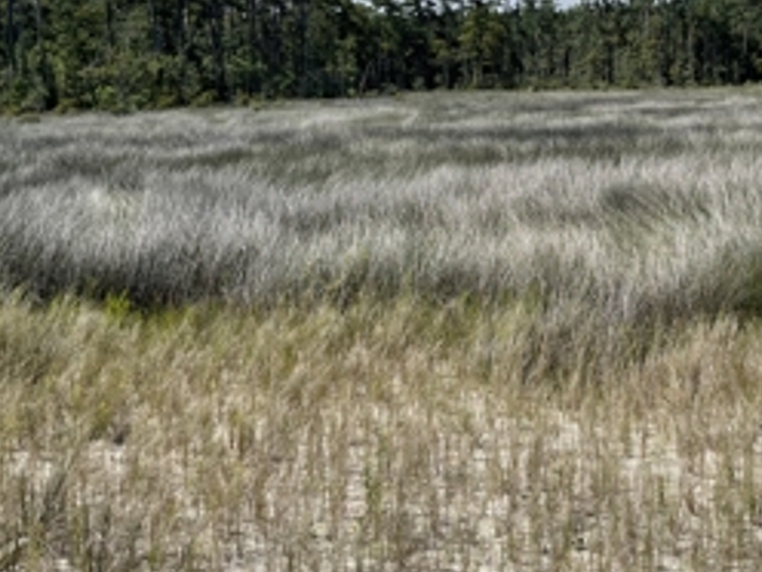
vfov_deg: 34.0
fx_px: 925
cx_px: 522
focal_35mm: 42
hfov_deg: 44.0
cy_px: 185
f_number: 1.6
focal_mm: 4.2
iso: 32
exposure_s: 1/4132
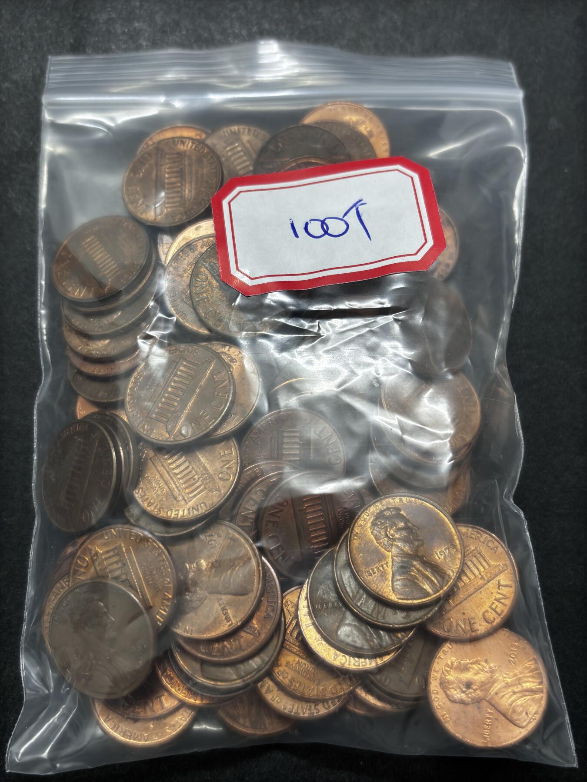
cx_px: 294
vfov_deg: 50.1
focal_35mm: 37
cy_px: 391
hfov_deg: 38.7
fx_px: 837
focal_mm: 5.96
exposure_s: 1/50
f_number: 1.6
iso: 80
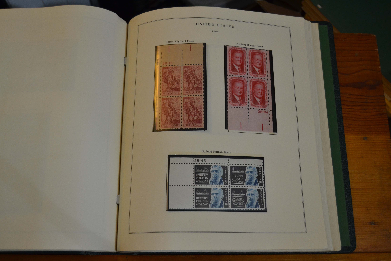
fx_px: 424
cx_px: 196
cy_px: 130
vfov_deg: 34.2
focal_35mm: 39
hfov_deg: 49.6
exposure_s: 1/60
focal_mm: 26
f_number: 4
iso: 1000
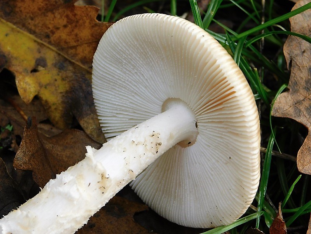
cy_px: 117
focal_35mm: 148
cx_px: 156
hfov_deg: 13.3
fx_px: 1330
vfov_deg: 10.0
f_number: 5.1
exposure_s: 1/30
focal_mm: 26.3
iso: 160
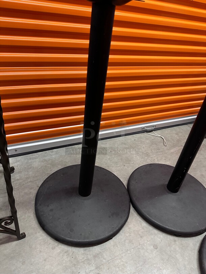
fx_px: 190
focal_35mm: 24
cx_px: 103
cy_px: 137
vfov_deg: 71.6
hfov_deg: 56.8
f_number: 1.78
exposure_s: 1/60
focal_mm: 6.86
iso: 400
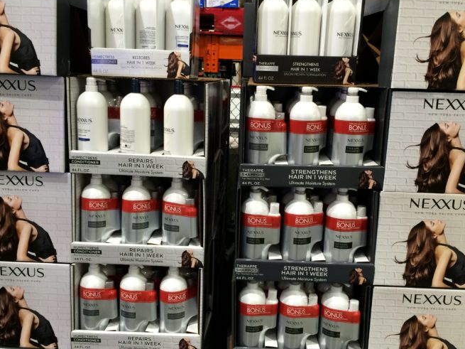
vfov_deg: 41.8
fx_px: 457
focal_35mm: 34
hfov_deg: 54.0
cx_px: 239
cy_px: 161
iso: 100
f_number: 2.2
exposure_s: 1/30
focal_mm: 4.15
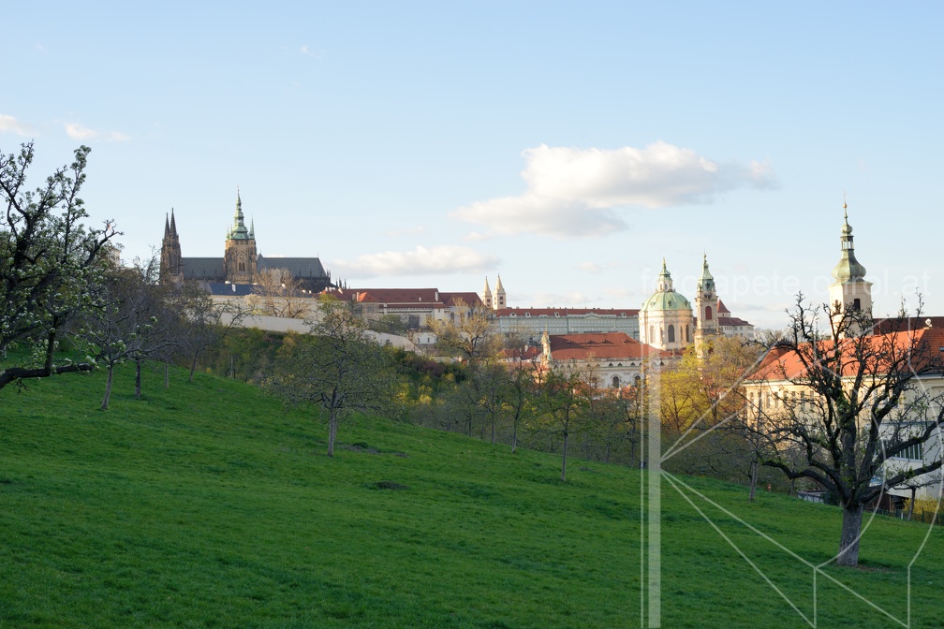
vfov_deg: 27.0
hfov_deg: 39.6
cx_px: 472
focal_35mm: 50
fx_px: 1311
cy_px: 314
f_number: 6.3
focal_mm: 50
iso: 250
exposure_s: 1/320
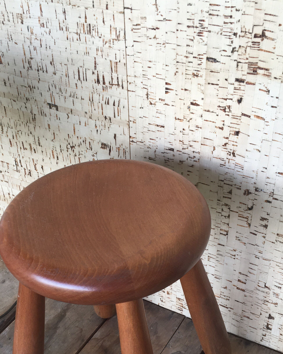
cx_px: 120
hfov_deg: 32.0
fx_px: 492
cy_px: 241
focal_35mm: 47
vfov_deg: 39.0
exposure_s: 1/100
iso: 40
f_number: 2.2
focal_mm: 4.15
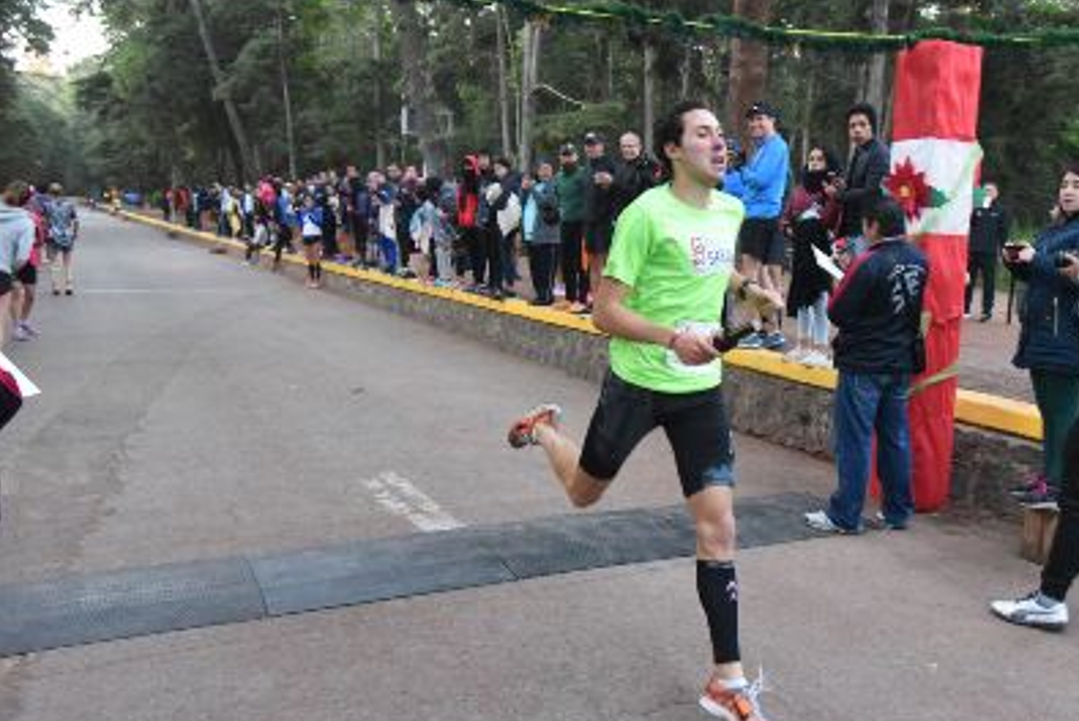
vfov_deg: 38.9
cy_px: 378
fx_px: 1020
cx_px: 609
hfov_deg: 55.6
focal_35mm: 34
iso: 8000
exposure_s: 1/250
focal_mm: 30
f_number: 5
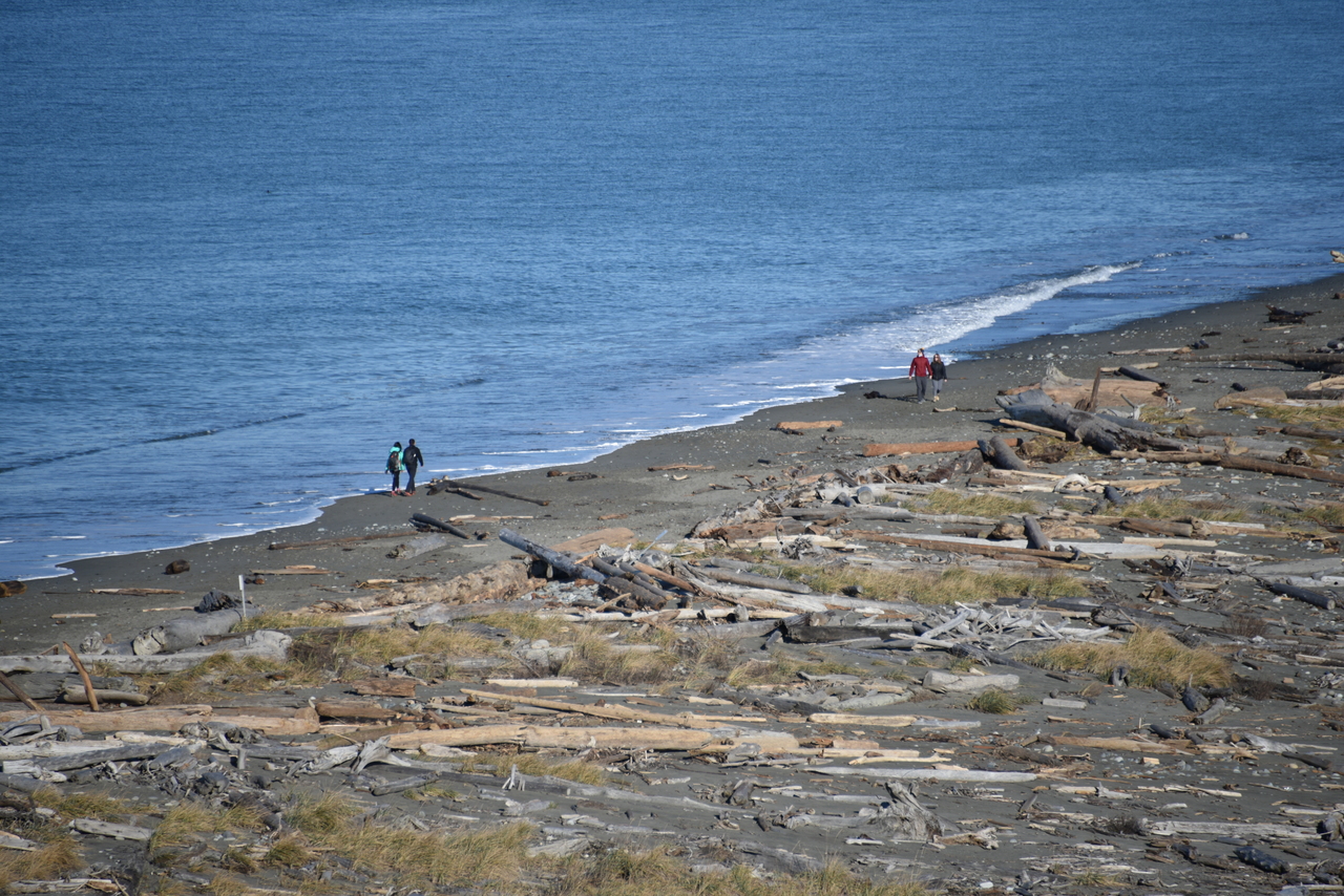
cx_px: 672
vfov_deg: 4.6
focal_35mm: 300
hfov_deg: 6.9
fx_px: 11202
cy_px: 448
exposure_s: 1/640
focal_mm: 300
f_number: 5.6
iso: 100
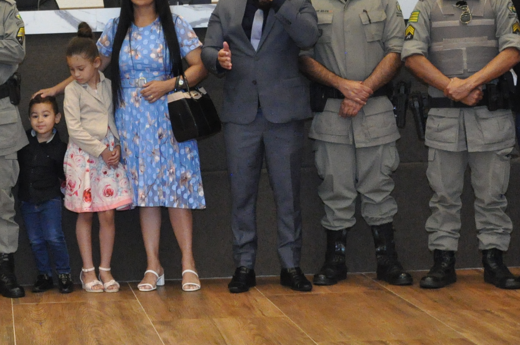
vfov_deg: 12.3
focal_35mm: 110
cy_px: 24
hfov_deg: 18.1
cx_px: -17
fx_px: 1587
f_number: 5.6
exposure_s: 1/80
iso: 2500
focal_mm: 28
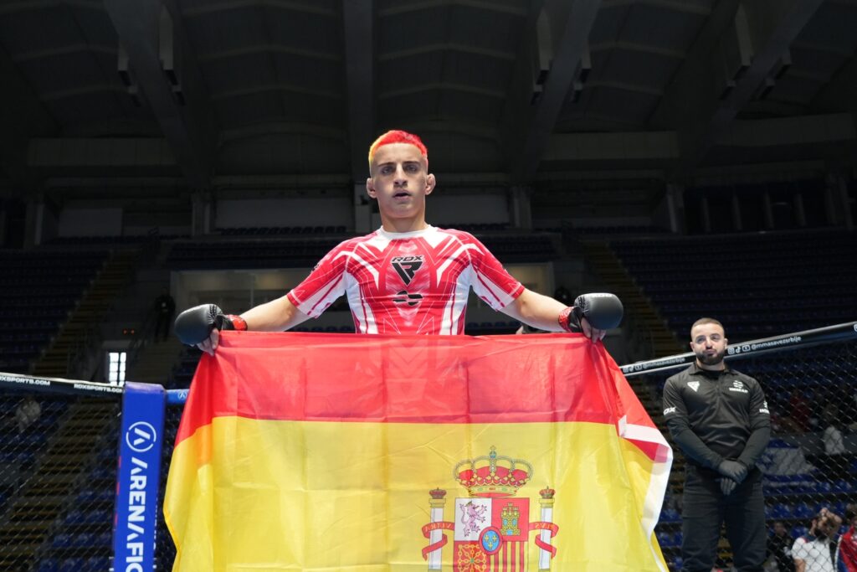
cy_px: 286
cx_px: 428
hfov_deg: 51.9
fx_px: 881
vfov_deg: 36.0
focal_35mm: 37
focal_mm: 37
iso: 4000
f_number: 4
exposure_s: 1/1000
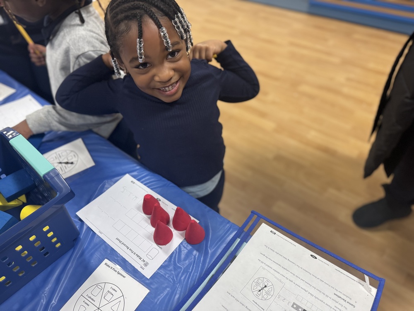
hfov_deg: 71.6
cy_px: 156
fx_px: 287
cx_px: 207
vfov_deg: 56.8
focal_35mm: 24
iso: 200
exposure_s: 1/60
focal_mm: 6.76
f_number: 1.78
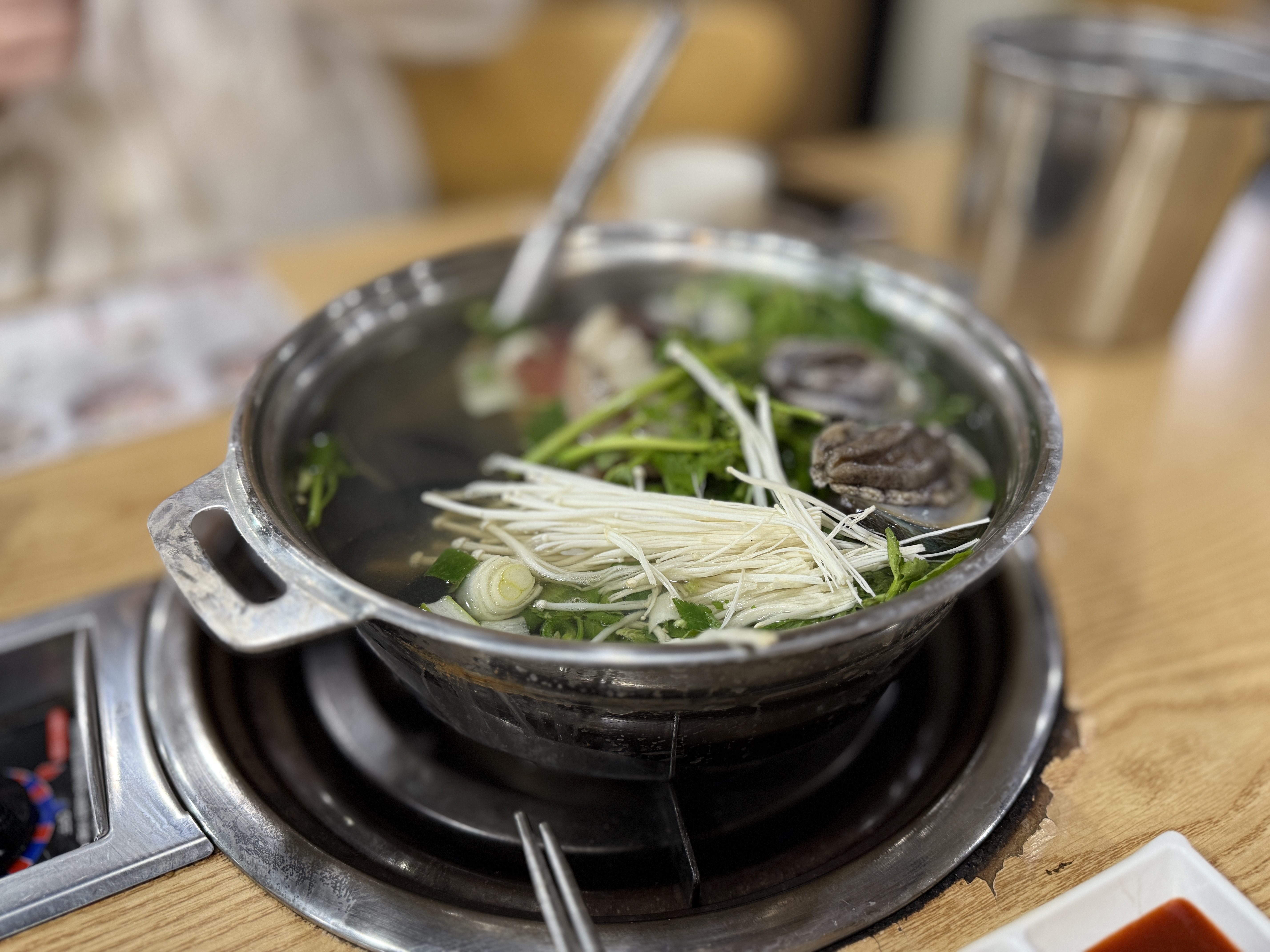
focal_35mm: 24
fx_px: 881
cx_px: 635
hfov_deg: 71.6
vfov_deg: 56.8
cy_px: 476
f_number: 1.78
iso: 200
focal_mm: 6.76
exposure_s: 1/60
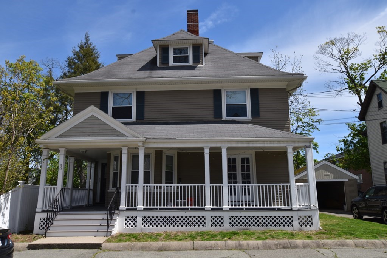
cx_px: 194
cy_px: 129
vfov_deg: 43.6
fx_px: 323
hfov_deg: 61.9
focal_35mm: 30
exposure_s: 1/400
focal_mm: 20
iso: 200
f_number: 10
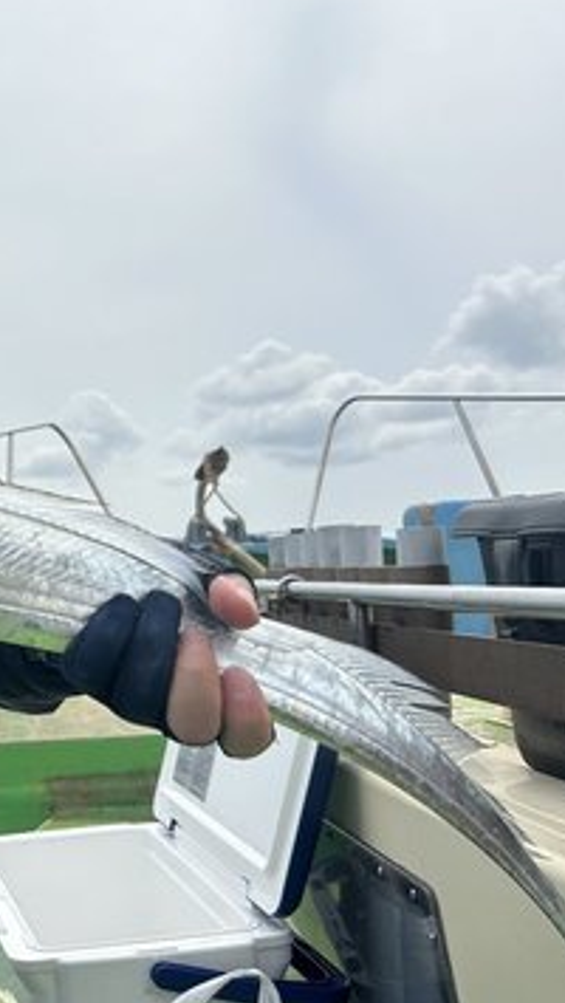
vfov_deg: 40.6
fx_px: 1357
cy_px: 509
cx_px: -229
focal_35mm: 51
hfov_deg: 20.8
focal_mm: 5.7
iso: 50
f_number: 1.5
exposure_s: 1/6211
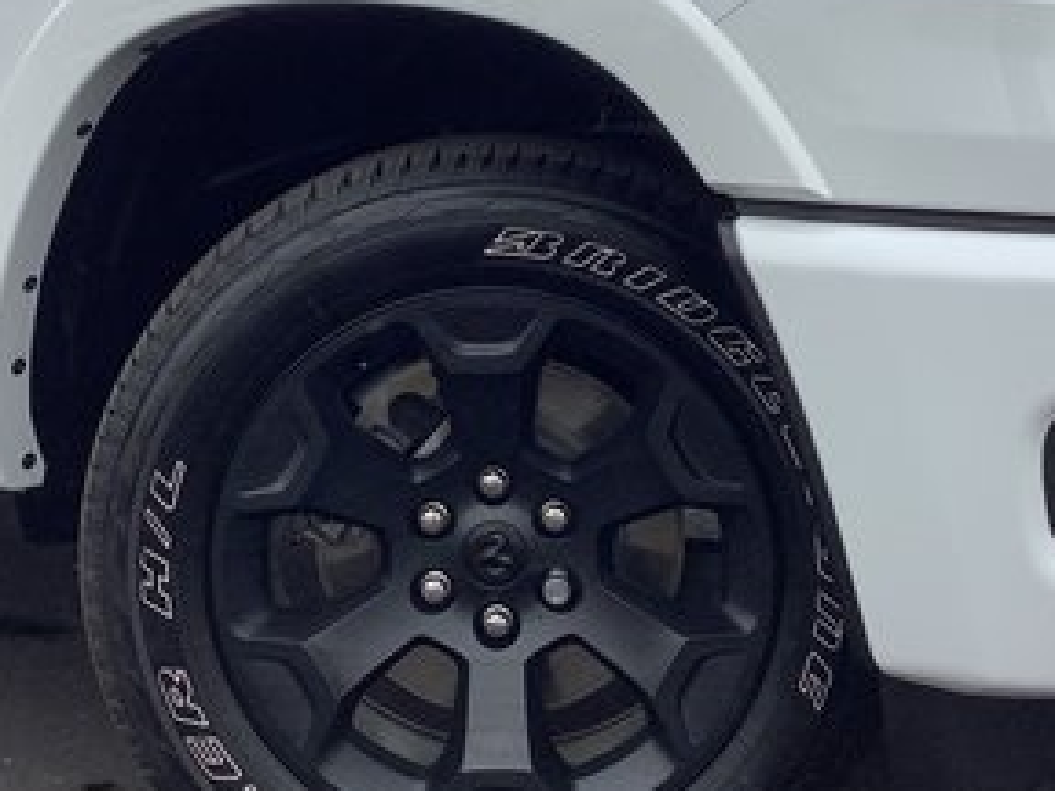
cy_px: 201
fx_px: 2103
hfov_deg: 28.2
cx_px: 484
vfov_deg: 21.1
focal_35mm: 69
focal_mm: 3.3
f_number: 2.4
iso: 25
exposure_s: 1/303
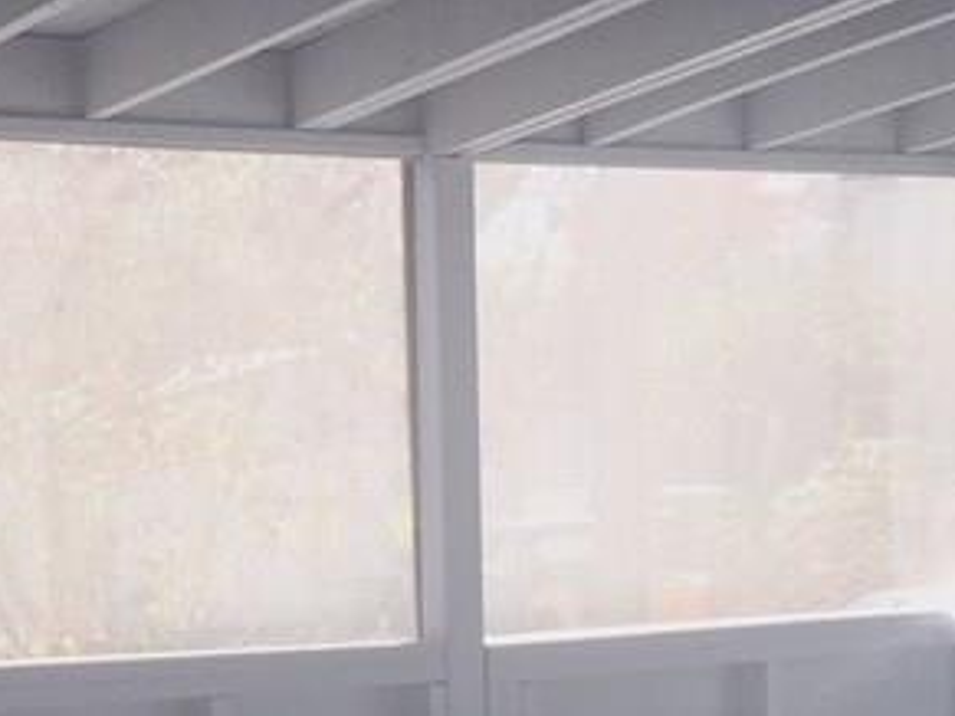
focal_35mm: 102
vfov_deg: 14.5
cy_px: 470
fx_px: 2813
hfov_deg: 19.1
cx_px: 190
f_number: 2.2
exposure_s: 1/353
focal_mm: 4.15
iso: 32
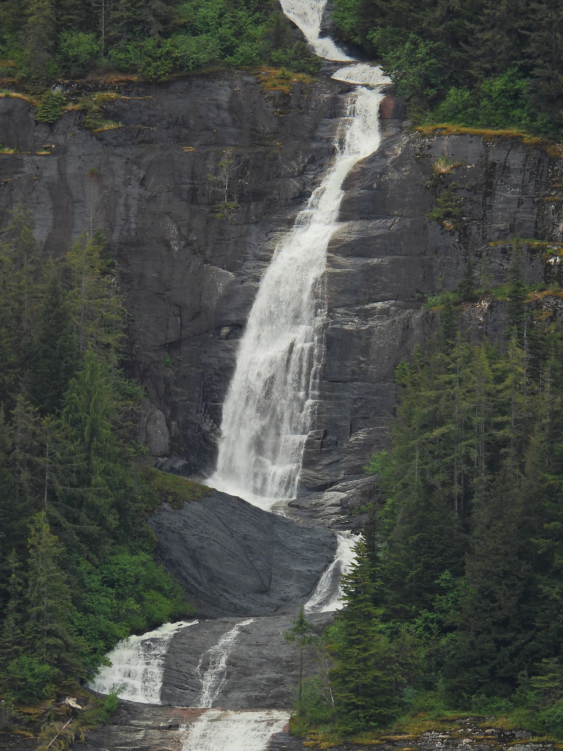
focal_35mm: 550
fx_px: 11927
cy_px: 376
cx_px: 282
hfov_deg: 2.7
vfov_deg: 3.6
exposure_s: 1/250
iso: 125
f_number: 5
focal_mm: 98.1
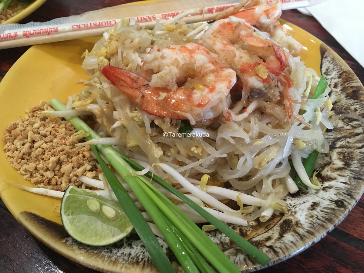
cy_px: 136
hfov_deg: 61.7
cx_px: 182
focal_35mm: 29
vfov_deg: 48.2
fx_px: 305
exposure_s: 1/33
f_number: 2.2
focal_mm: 4.15
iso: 250
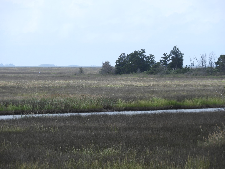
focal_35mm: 400
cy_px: 84
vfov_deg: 3.7
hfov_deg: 5.0
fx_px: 2600
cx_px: 112
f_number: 5.6
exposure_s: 1/320
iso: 100
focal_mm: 71.7
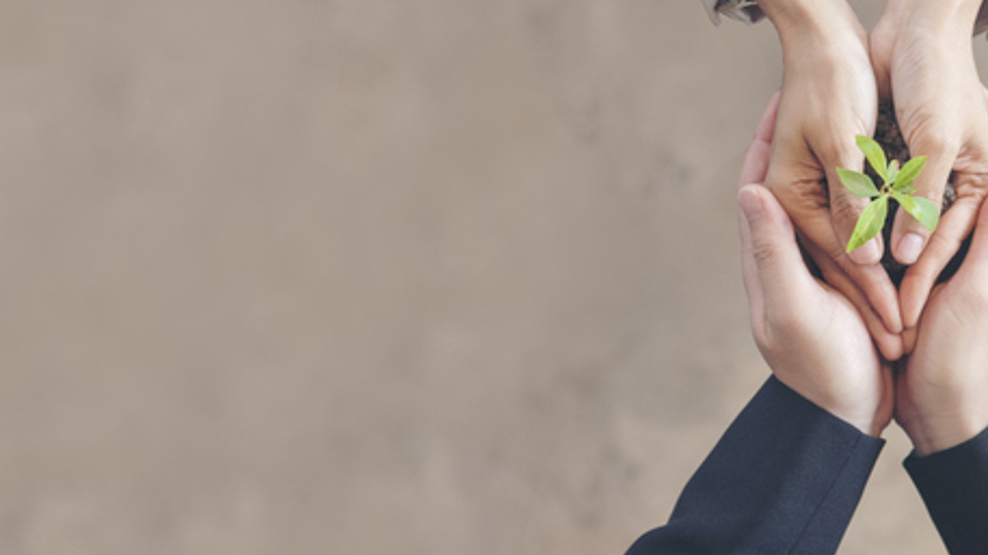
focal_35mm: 199
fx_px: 5213
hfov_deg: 10.8
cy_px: 240
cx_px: 589
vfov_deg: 6.1
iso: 800
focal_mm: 120
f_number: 4
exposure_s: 1/160
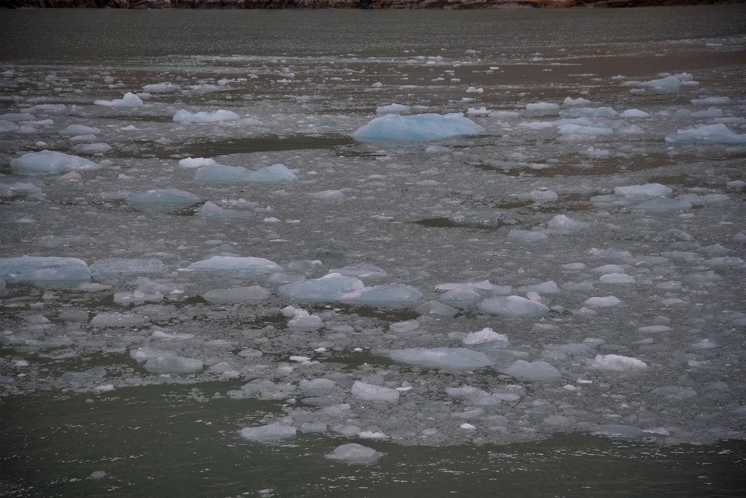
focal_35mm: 120
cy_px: 249
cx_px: 373
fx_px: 2487
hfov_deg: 17.1
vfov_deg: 11.4
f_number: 5
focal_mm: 120
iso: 100
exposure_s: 1/250
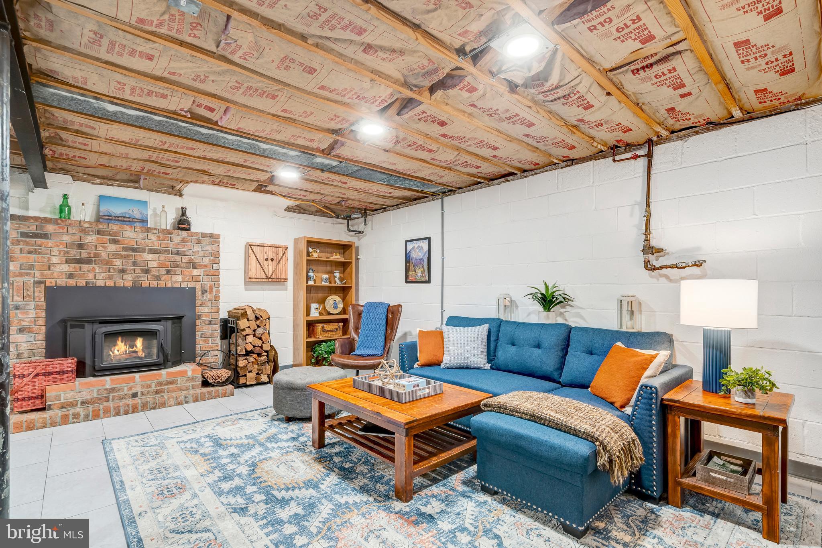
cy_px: 274
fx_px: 365
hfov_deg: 96.7
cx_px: 411
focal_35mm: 16
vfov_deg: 73.7
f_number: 8
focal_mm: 16
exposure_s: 1/3.33
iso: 640
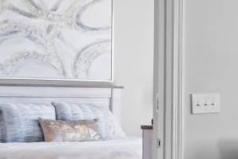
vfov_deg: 15.7
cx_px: 589
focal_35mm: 87
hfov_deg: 14.3
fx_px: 575
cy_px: 92
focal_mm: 16
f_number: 7.1
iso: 400
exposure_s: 1/8
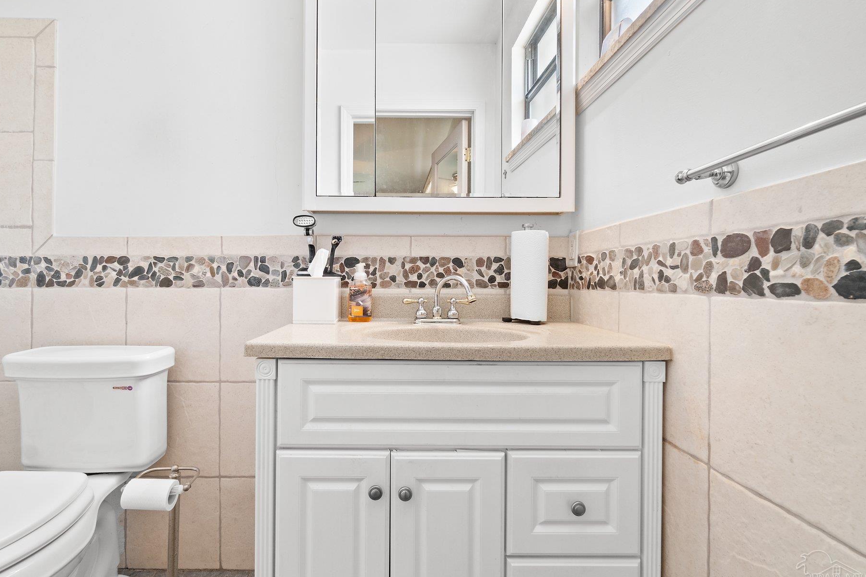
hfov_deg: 93.0
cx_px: 392
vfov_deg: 70.4
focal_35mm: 17
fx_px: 409
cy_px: 275
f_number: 9.5
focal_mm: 10
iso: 500
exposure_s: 1
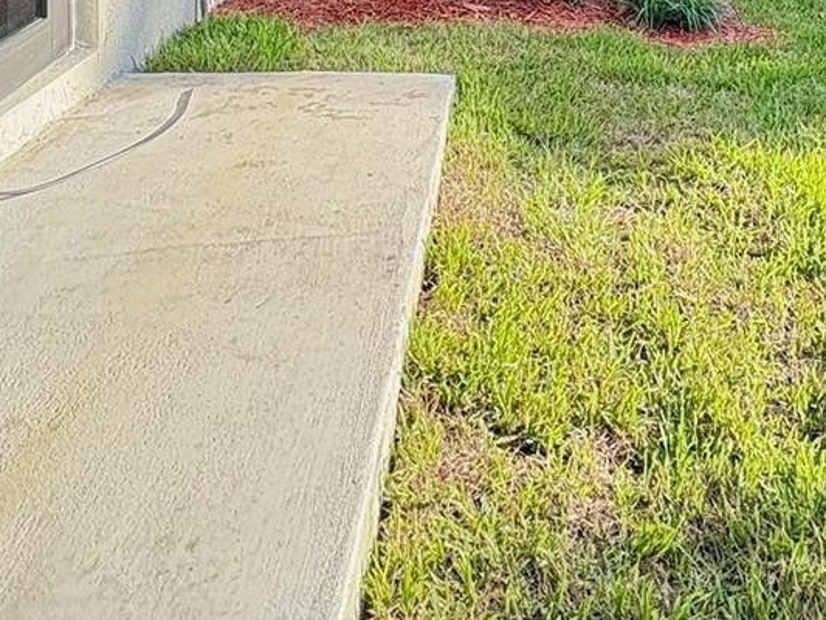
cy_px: -259
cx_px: 527
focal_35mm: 42
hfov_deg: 44.3
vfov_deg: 26.8
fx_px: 1002
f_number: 2.2
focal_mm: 2.22
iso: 64
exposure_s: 1/142
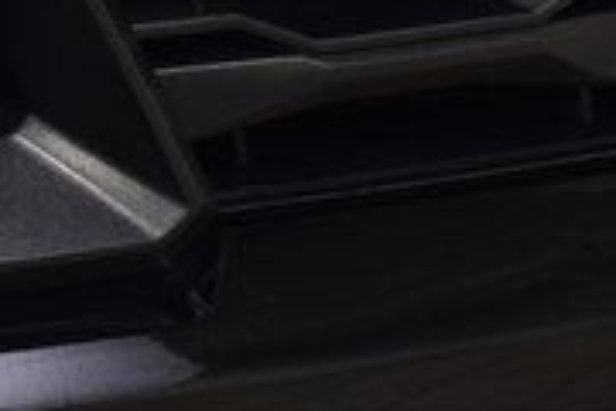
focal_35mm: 324
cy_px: 118
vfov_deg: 4.2
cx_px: 301
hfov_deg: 6.4
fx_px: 5544
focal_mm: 38
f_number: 6.3
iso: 640
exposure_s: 1/15
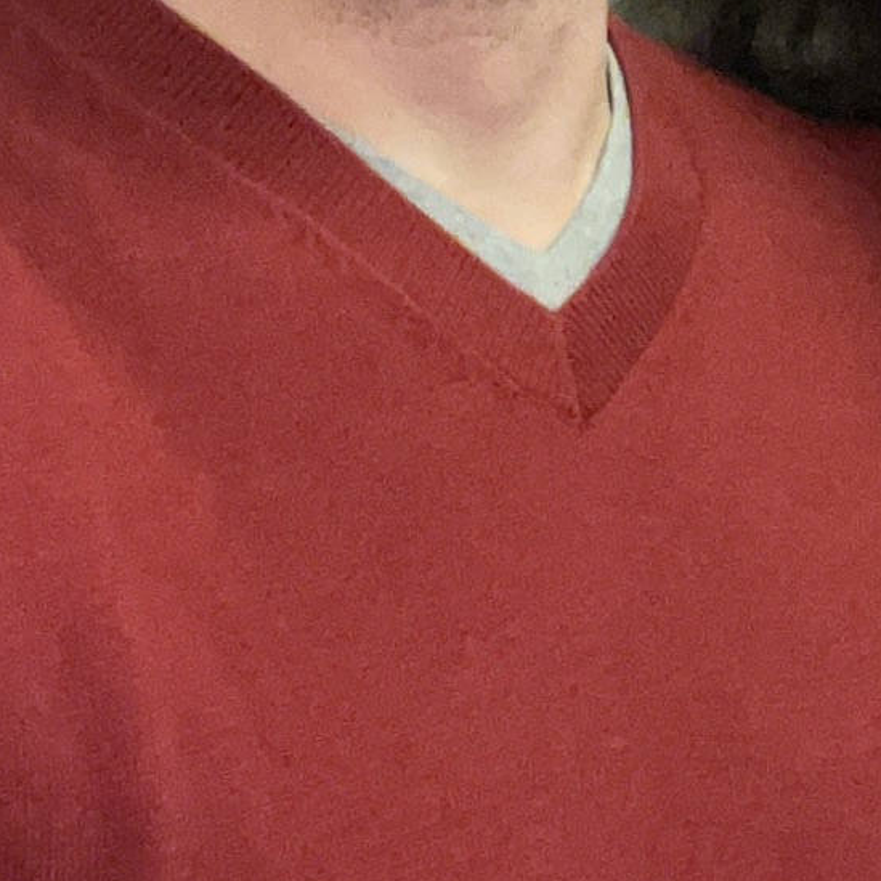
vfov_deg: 17.1
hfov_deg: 17.2
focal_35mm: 99
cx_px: 844
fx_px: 2851
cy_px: -26
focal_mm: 2.71
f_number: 2.2
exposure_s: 1/27
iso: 500
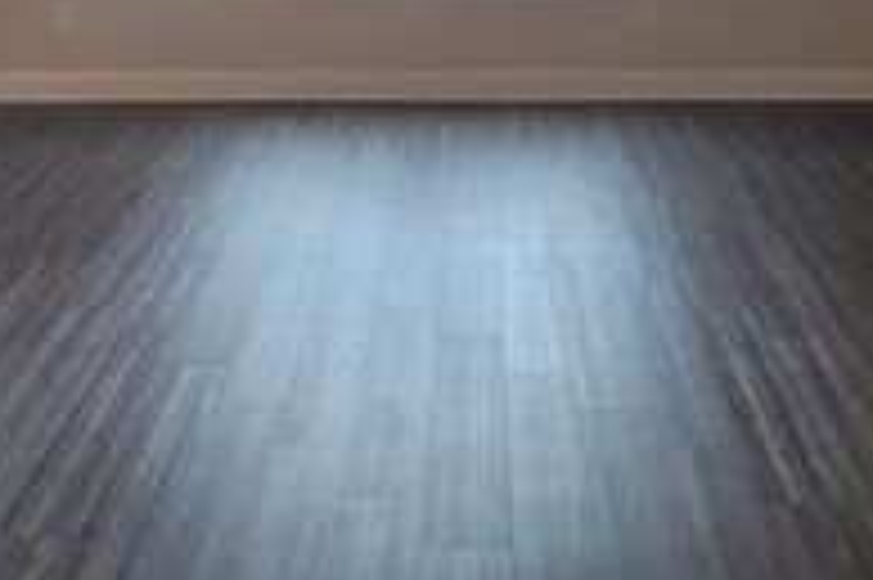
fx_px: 1623
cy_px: -74
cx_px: 450
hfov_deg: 30.1
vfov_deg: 19.3
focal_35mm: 67
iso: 250
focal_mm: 7
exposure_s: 1/120
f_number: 1.8
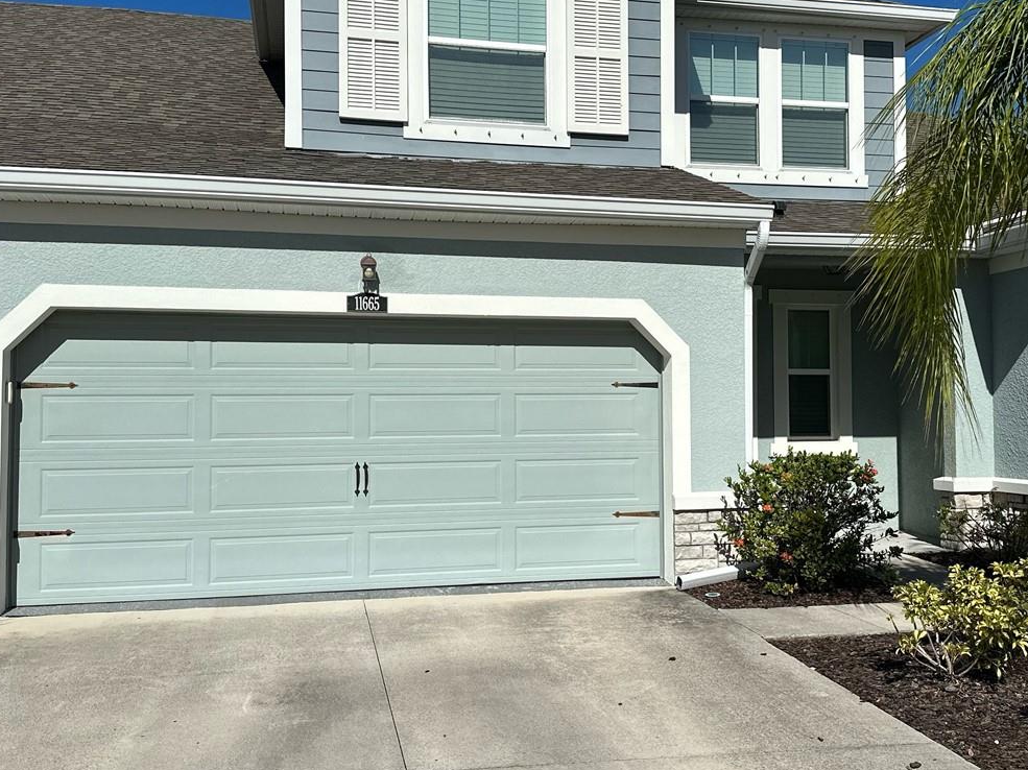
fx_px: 1158
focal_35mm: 39
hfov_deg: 47.7
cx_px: 593
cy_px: 367
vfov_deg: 36.8
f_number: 1.78
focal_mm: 6.86
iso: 80
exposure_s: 1/13699
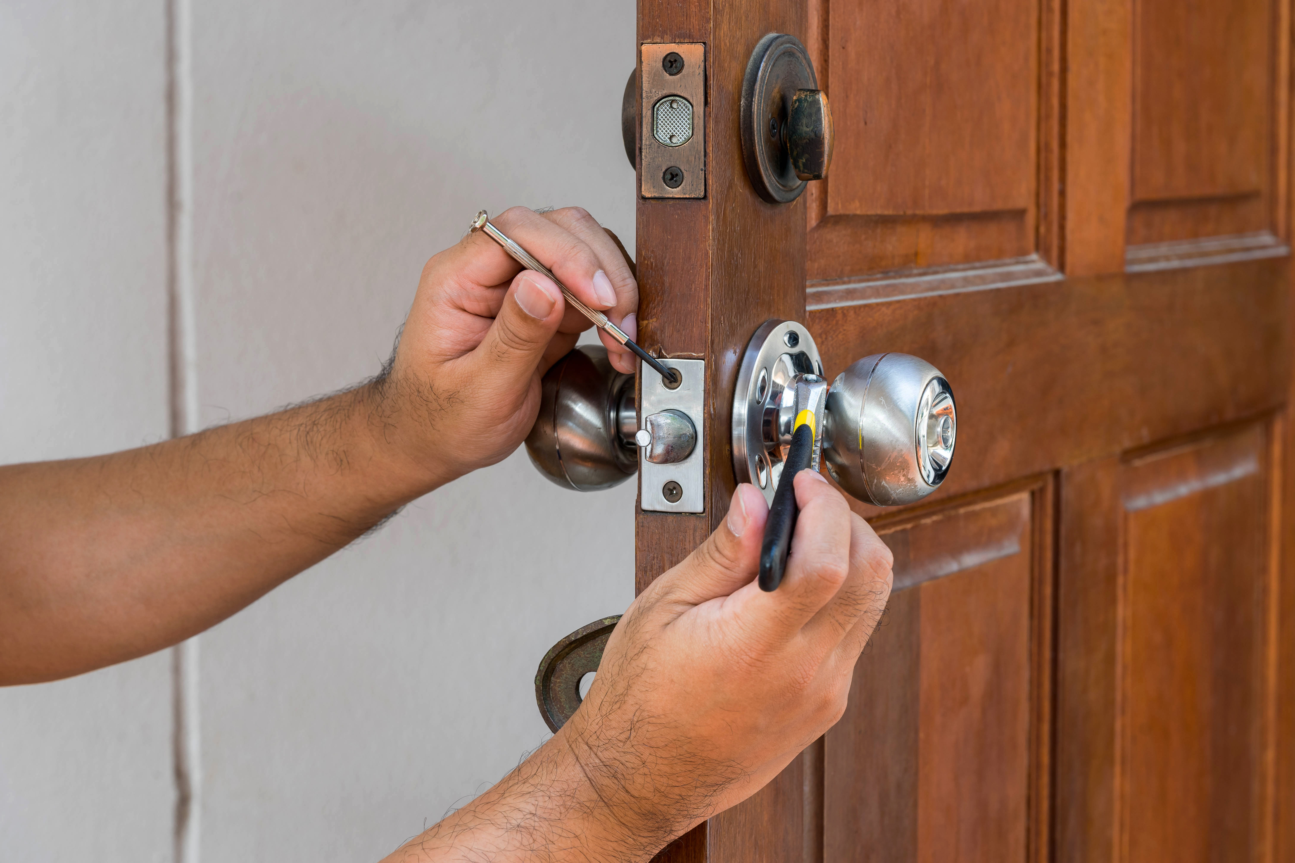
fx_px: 3237
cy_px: 432
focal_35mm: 90
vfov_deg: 15.2
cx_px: 648
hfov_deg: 22.6
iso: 125
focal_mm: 90
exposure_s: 1/20
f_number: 8
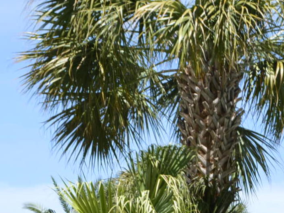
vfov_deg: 12.6
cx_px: 246
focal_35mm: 110
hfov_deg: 17.6
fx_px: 903
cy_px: 343
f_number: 7.1
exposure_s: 1/200
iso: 100
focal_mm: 18
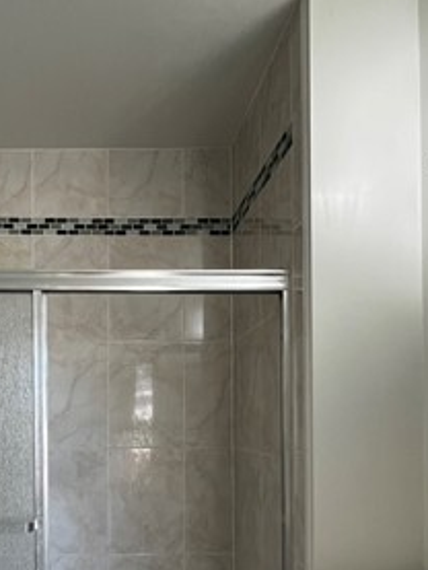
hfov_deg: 45.7
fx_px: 494
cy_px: 428
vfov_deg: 56.9
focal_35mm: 30
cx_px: 126
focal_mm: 1.57
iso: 200
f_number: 1.8
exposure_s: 1/120
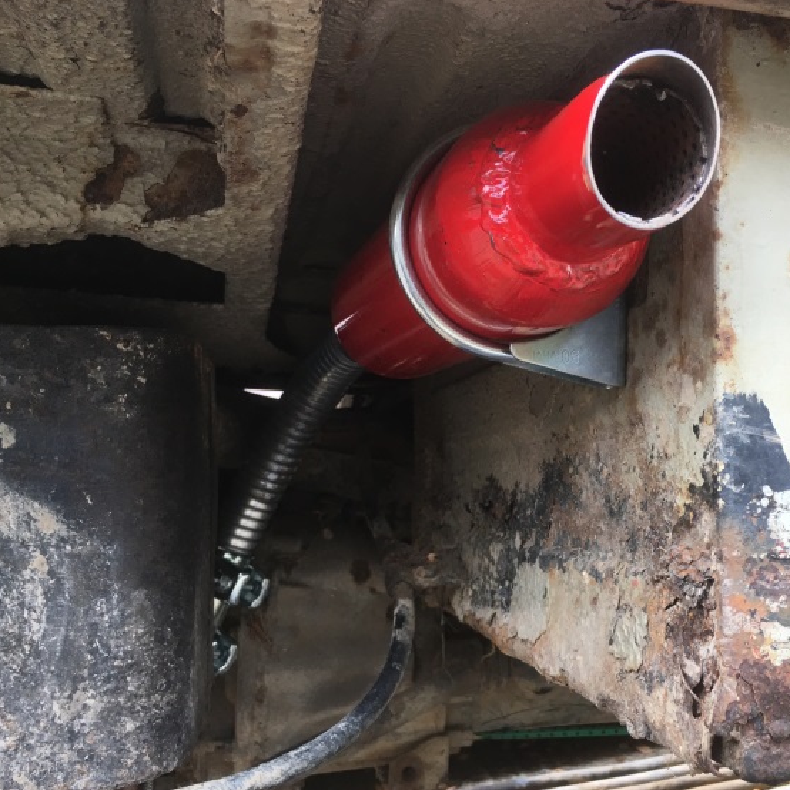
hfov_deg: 44.4
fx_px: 955
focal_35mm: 37
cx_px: 511
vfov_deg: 44.9
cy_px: 396
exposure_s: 1/33
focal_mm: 4.15
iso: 25
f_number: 2.2
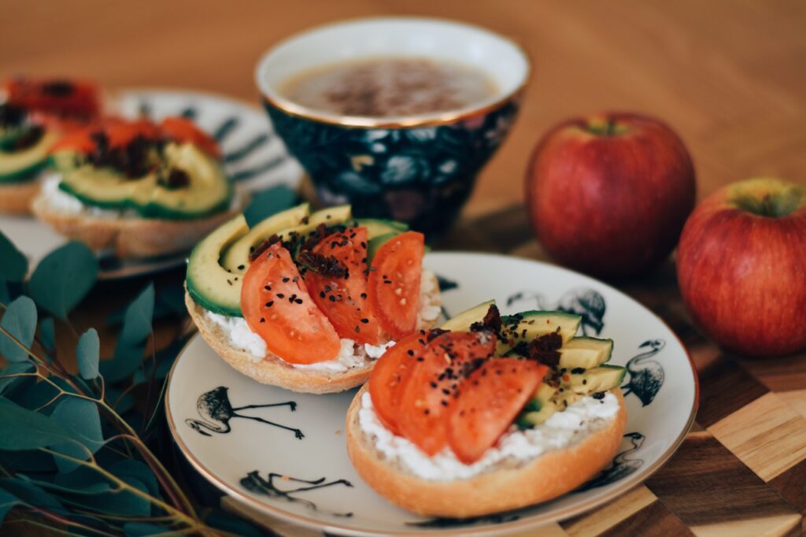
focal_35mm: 75
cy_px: 268
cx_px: 403
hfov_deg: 27.0
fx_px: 1679
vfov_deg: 18.2
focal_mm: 50
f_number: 1.8
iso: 100
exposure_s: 1/800
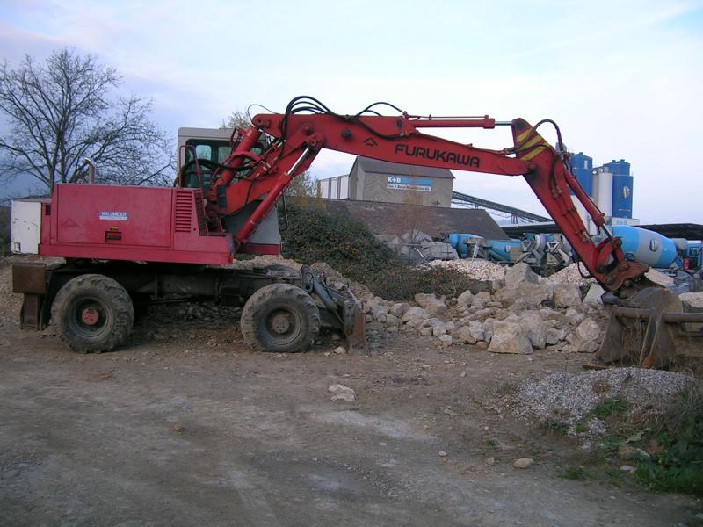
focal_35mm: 35
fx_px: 711
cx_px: 352
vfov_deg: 40.7
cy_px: 264
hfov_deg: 52.6
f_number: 2.8
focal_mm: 5.4
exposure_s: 1/177
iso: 50
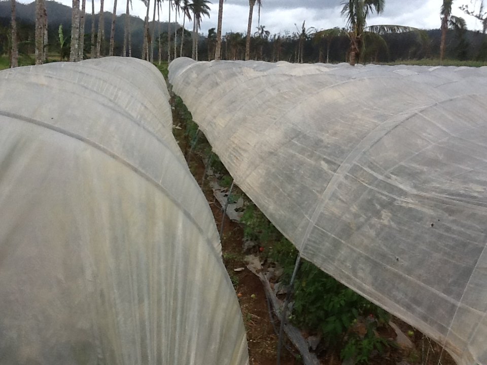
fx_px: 619
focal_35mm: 44
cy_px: 182
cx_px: 244
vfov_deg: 32.9
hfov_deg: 42.9
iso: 40
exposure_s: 1/1672
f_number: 2.4
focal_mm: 2.03
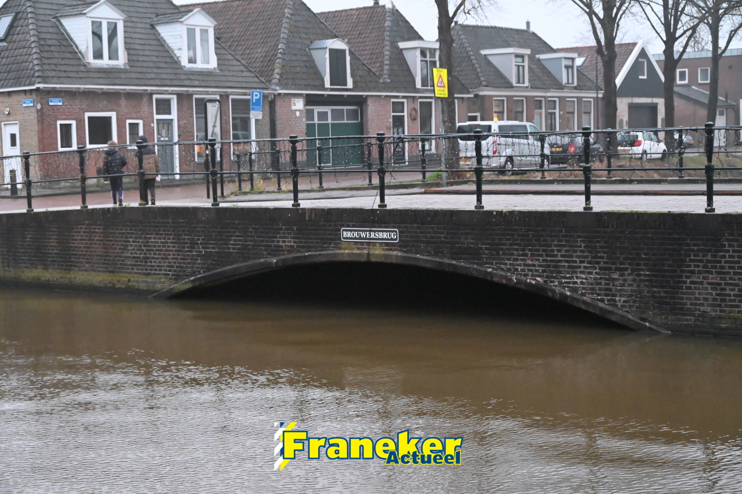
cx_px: 371
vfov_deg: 23.4
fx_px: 1195
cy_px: 247
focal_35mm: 58
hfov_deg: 34.5
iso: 18000
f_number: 5.6
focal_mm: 58
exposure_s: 1/60
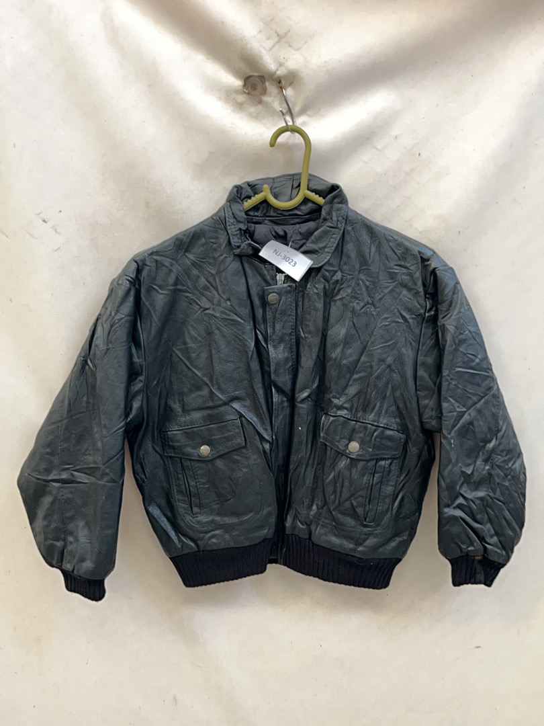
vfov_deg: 65.3
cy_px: 363
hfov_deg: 51.4
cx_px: 272
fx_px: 566
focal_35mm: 27
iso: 100
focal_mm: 5.1
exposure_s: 1/60
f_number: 1.6
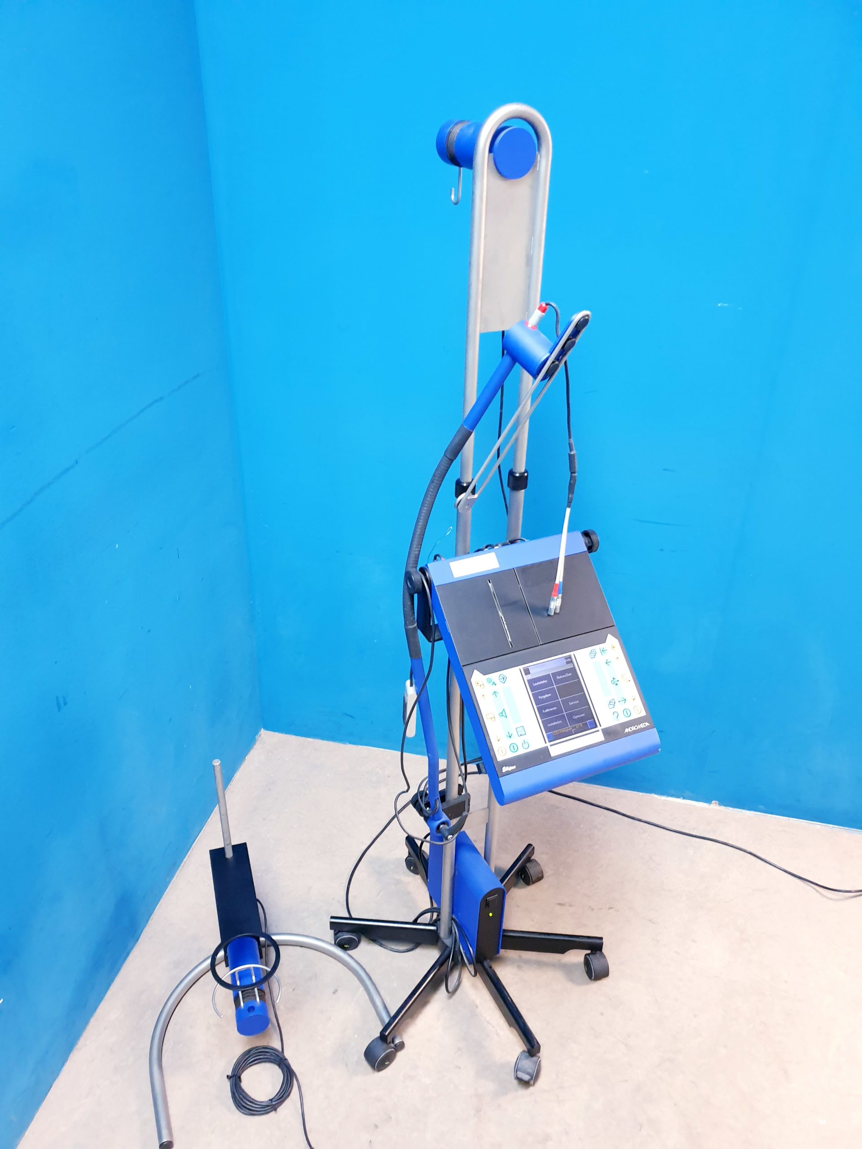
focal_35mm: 26
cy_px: 574
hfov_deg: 53.1
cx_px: 431
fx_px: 863
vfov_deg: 67.3
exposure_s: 1/40
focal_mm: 4.3
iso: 250
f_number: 1.5
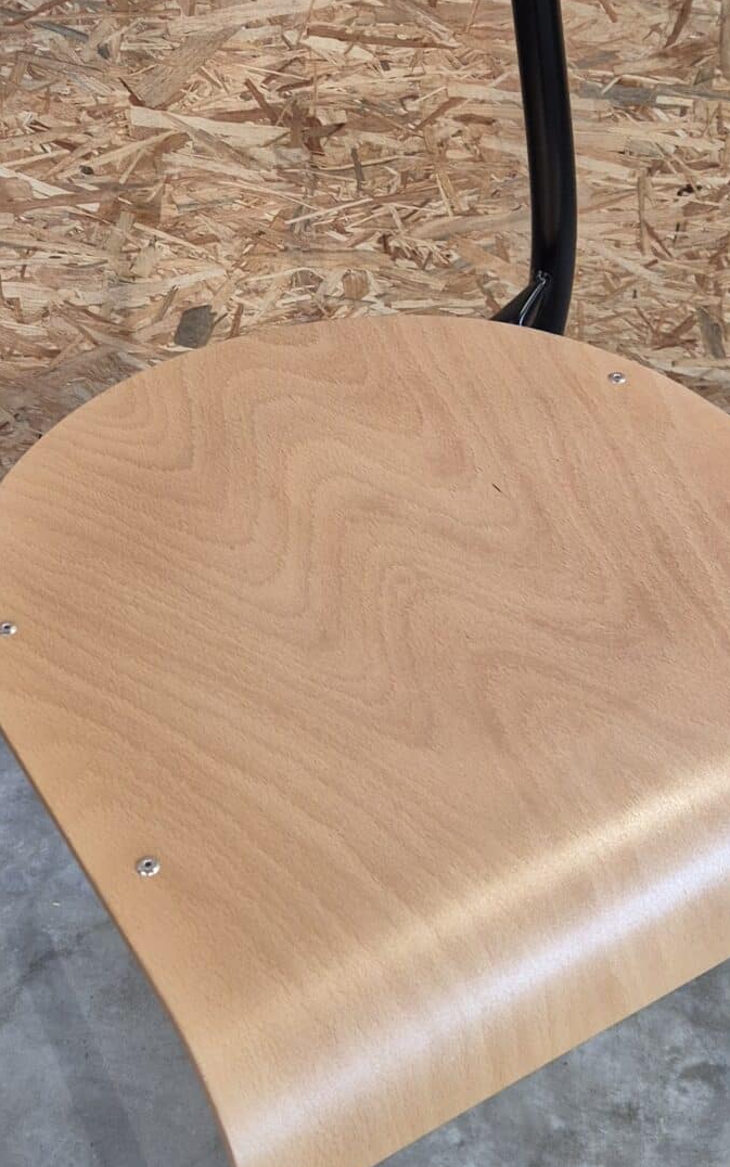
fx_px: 1845
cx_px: 380
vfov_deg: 35.0
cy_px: 483
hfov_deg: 22.4
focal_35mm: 58
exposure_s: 1/100
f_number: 1.8
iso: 320
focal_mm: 5.4
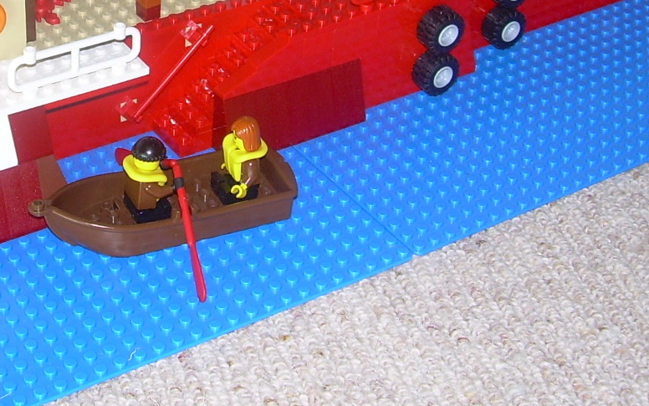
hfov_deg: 24.7
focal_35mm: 83
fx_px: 1468
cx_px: 163
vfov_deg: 15.3
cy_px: -35
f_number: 2.8
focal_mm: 6.3
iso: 50
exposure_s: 1/60
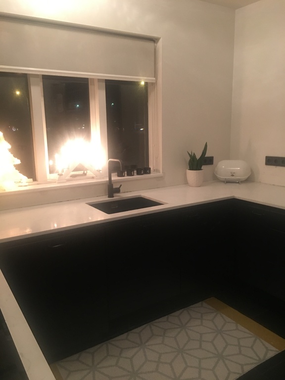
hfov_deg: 48.2
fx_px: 318
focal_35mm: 29
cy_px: 190
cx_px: 142
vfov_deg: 61.7
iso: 160
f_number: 2.2
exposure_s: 1/8
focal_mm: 4.15
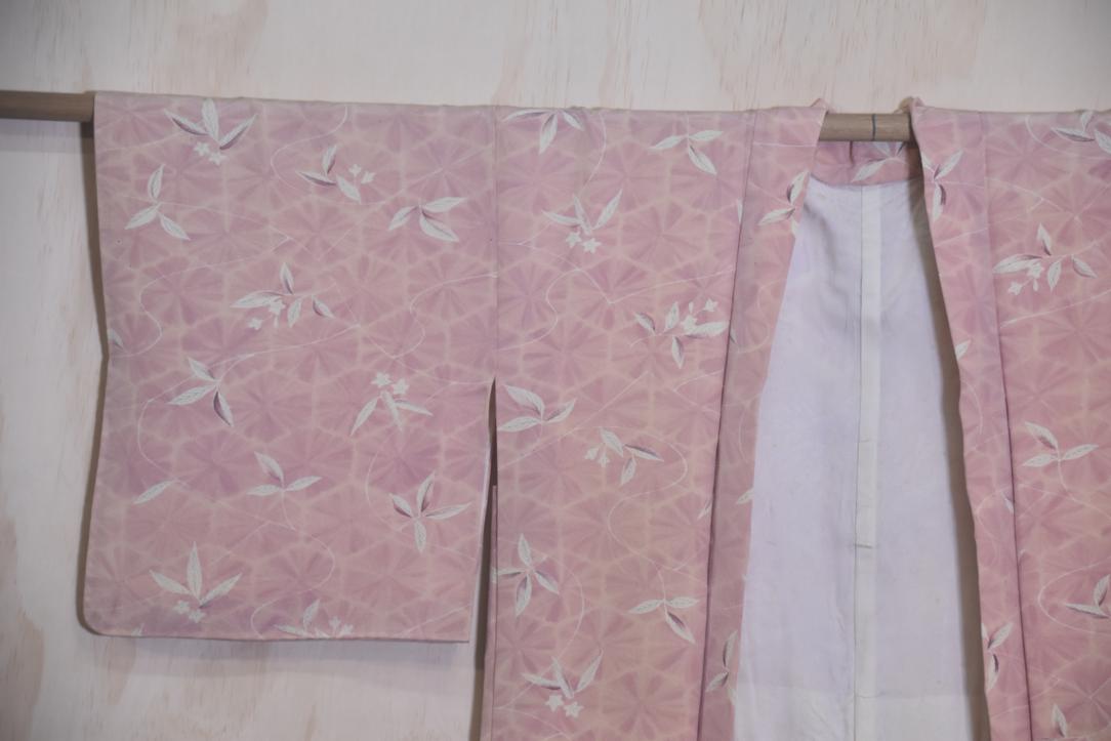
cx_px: 556
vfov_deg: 12.2
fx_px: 3472
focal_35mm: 112
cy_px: 370
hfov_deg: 18.2
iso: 800
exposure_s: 1/60
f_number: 5.3
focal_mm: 75
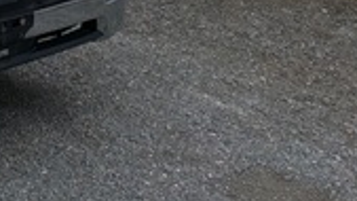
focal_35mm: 99
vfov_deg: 10.6
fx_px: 937
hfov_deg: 17.4
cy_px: -267
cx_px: -289
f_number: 1.7
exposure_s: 1/1151
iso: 30
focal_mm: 4.53
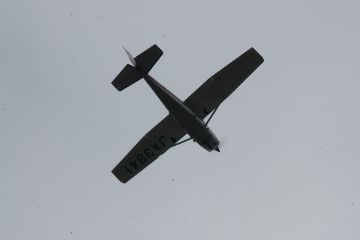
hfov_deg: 2.8
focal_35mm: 750
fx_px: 7497
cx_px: 180
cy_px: 120
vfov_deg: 1.8
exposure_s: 1/20
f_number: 36
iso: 200
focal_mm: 500
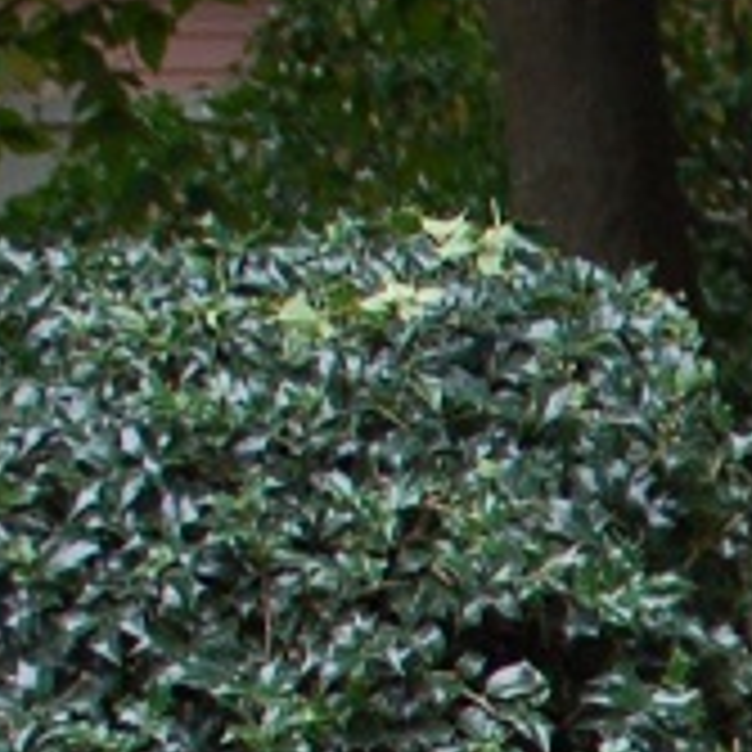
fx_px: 8996
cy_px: 1596
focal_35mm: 366
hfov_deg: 4.6
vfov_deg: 4.7
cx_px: 2107
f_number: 5.6
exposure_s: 1/100
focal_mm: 32
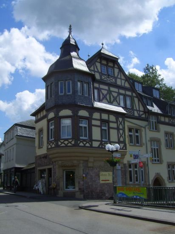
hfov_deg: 37.7
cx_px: 88
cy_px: 117
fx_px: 256
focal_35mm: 38
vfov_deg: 49.0
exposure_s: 1/500
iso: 50
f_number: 6.4
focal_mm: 7.8
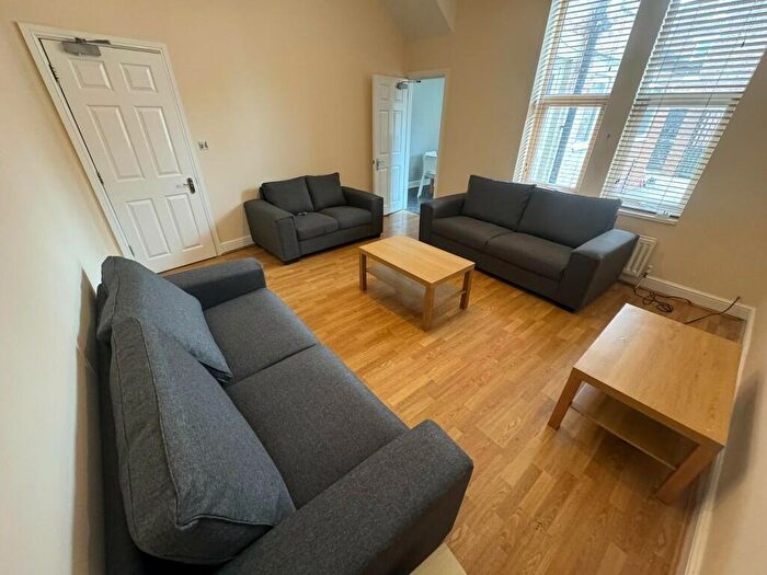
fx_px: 310
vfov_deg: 85.7
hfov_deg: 102.1
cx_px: 384
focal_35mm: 14
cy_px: 288
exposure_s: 1/60
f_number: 2.2
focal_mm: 2.22
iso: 500
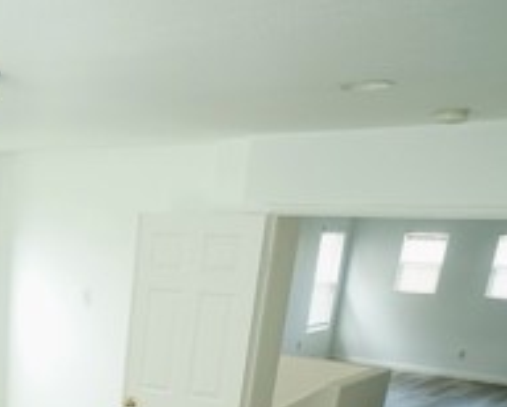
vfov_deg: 25.6
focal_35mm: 50
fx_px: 751
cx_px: -40
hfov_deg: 33.0
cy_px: 540
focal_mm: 16
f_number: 4
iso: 640
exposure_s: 1/60
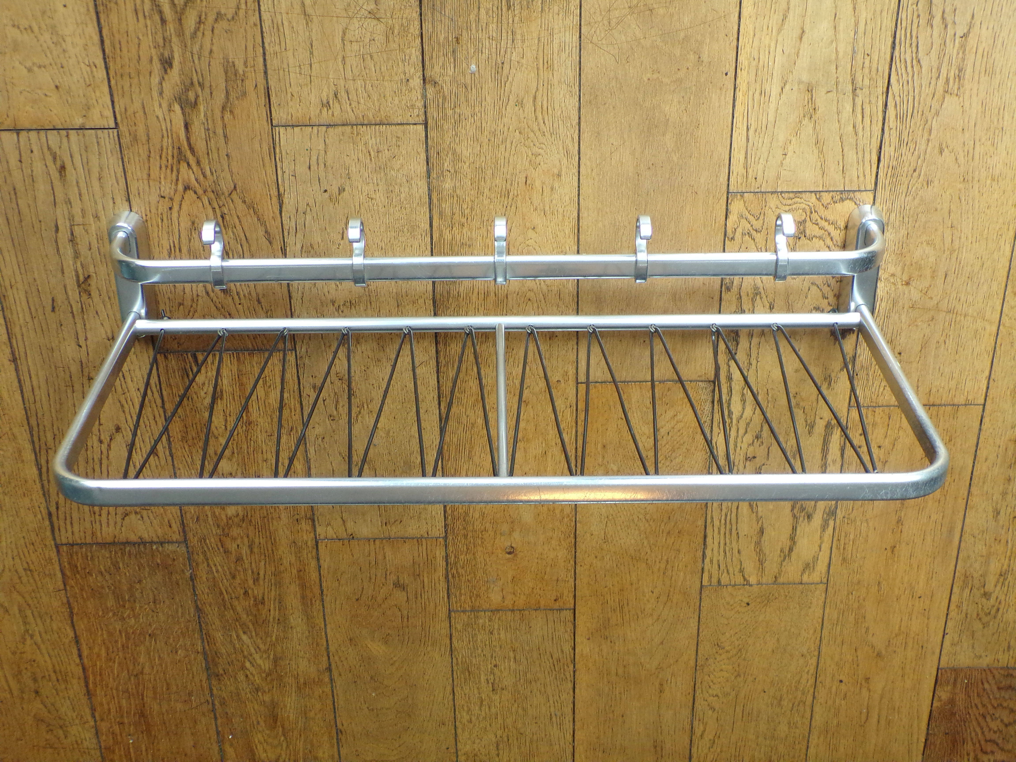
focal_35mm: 42
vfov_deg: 34.3
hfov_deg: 44.8
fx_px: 1233
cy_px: 381
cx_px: 508
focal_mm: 7.6
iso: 271
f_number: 3.4
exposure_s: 1/17
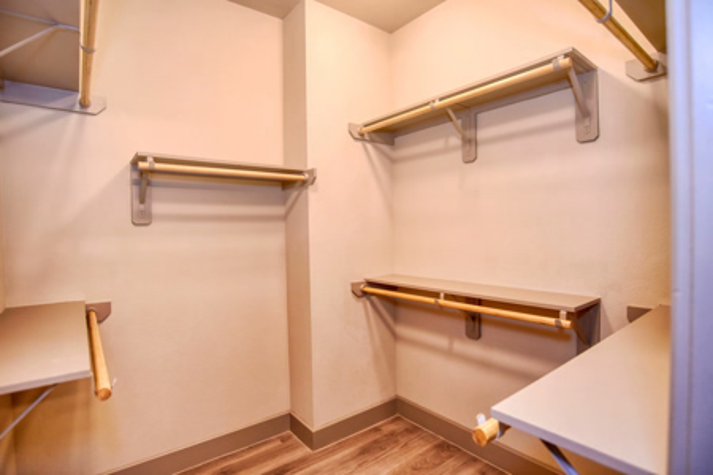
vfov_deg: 67.4
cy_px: 238
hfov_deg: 90.0
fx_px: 356
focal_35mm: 18
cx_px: 356
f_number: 3.5
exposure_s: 1/60
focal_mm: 18
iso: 800
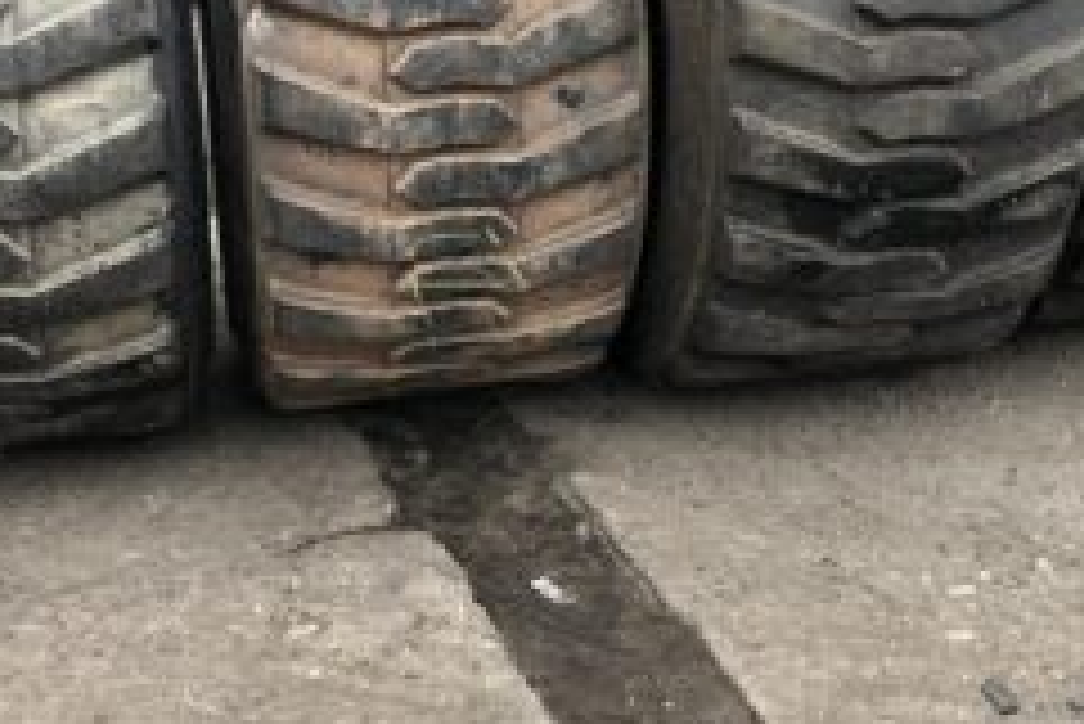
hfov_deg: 38.2
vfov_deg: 25.7
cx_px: 508
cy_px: 178
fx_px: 1567
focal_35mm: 52
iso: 32
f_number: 1.8
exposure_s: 1/120
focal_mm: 3.99
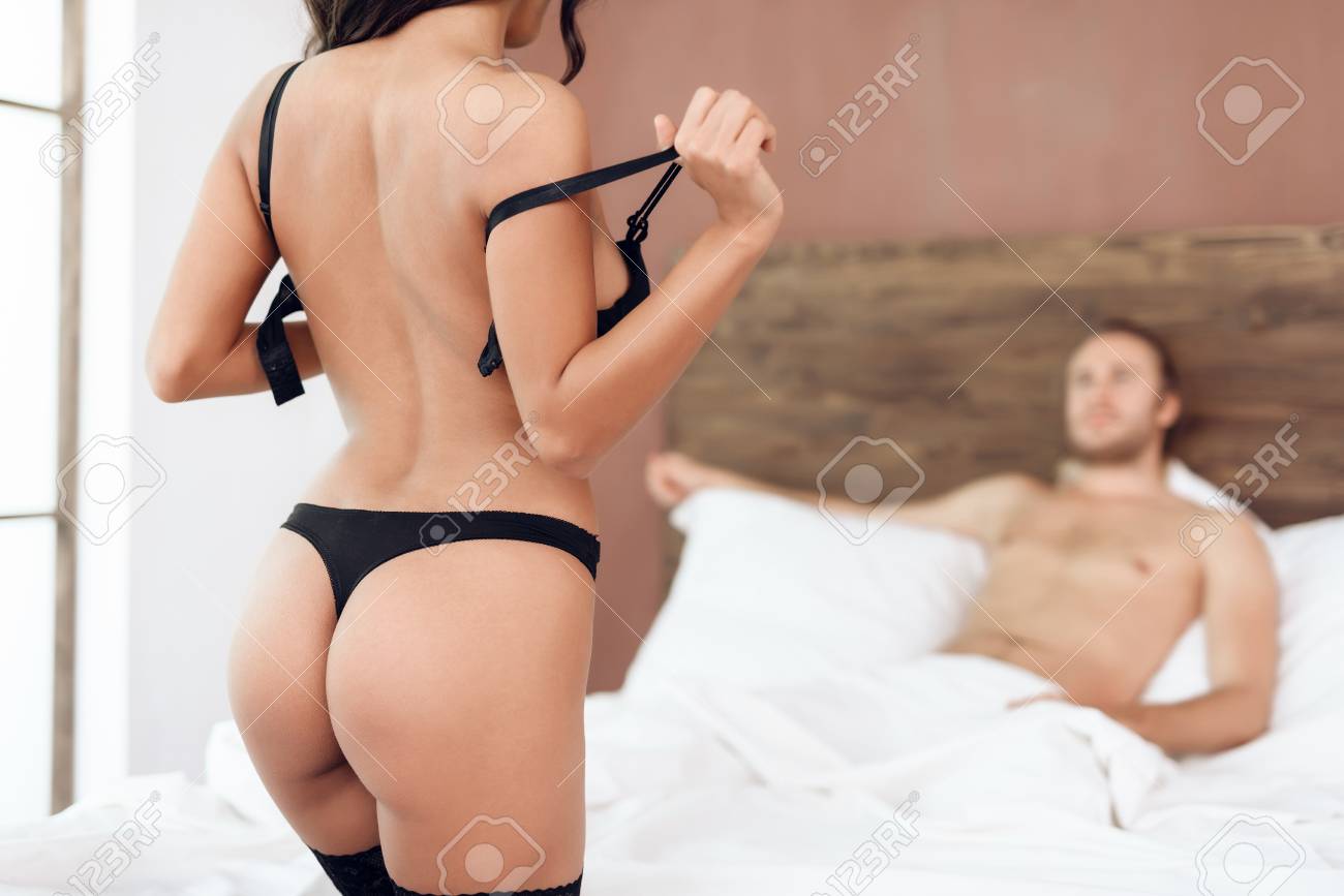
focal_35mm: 50
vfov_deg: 27.0
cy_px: 448
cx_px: 672
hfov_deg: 39.6
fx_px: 1867
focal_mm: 50
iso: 250
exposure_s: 1/160
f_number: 2
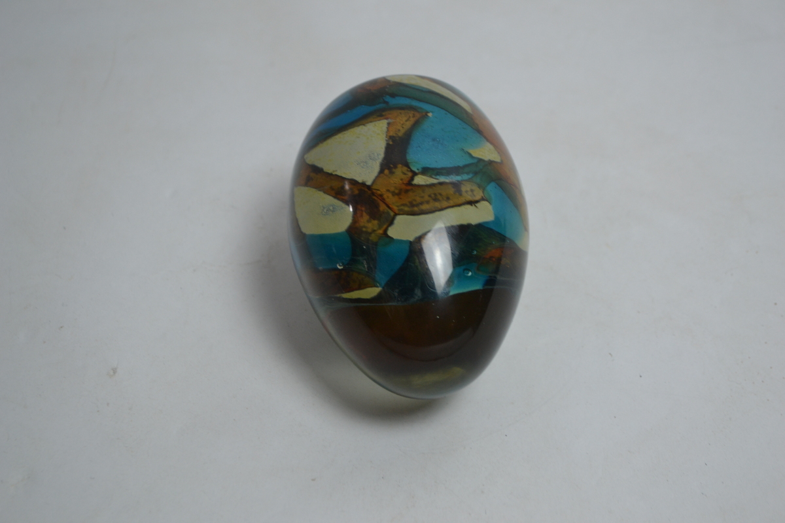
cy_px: 262
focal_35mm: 60
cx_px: 392
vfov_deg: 22.6
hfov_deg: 33.4
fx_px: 1308
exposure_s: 1/25
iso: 400
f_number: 5.3
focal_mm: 40
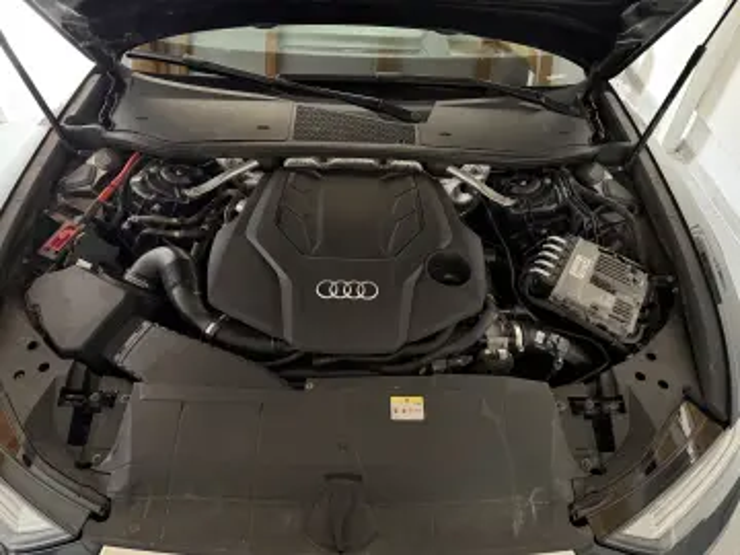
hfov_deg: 71.6
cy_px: 278
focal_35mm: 24
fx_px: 513
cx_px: 370
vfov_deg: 56.8
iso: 1600
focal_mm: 6.76
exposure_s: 1/30
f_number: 1.78
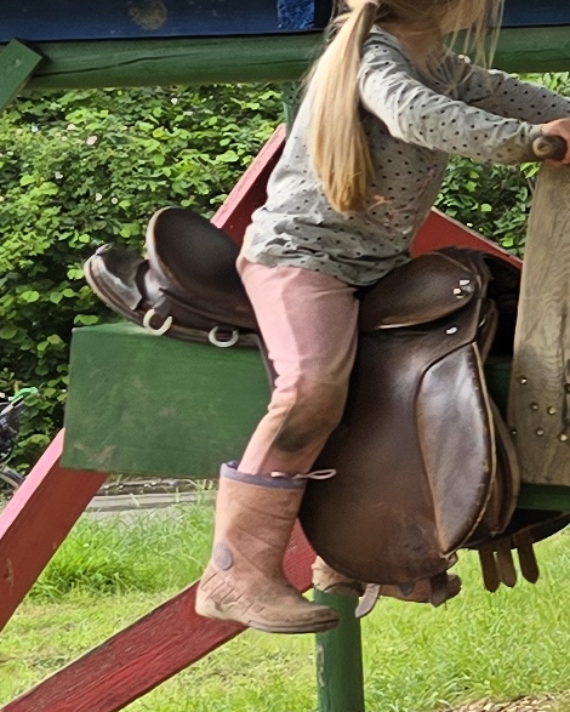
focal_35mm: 153
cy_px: 245
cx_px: 1937
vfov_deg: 12.6
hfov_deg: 8.0
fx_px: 3225
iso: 12
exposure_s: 1/180
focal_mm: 6.3
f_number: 1.7
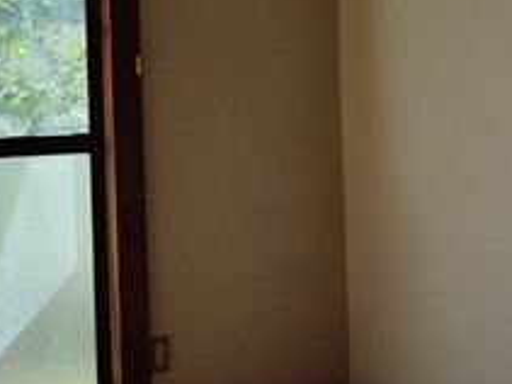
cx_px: 97
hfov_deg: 22.0
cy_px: 97
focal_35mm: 88
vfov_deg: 16.7
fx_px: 1301
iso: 50
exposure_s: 1/245
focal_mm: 4.25
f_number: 1.8
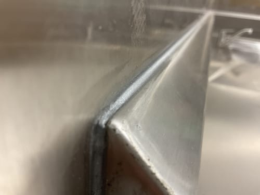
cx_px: 130
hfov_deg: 61.7
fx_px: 218
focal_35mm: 29
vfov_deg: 48.2
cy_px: 98
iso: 80
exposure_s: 1/50
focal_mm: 3
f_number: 1.8
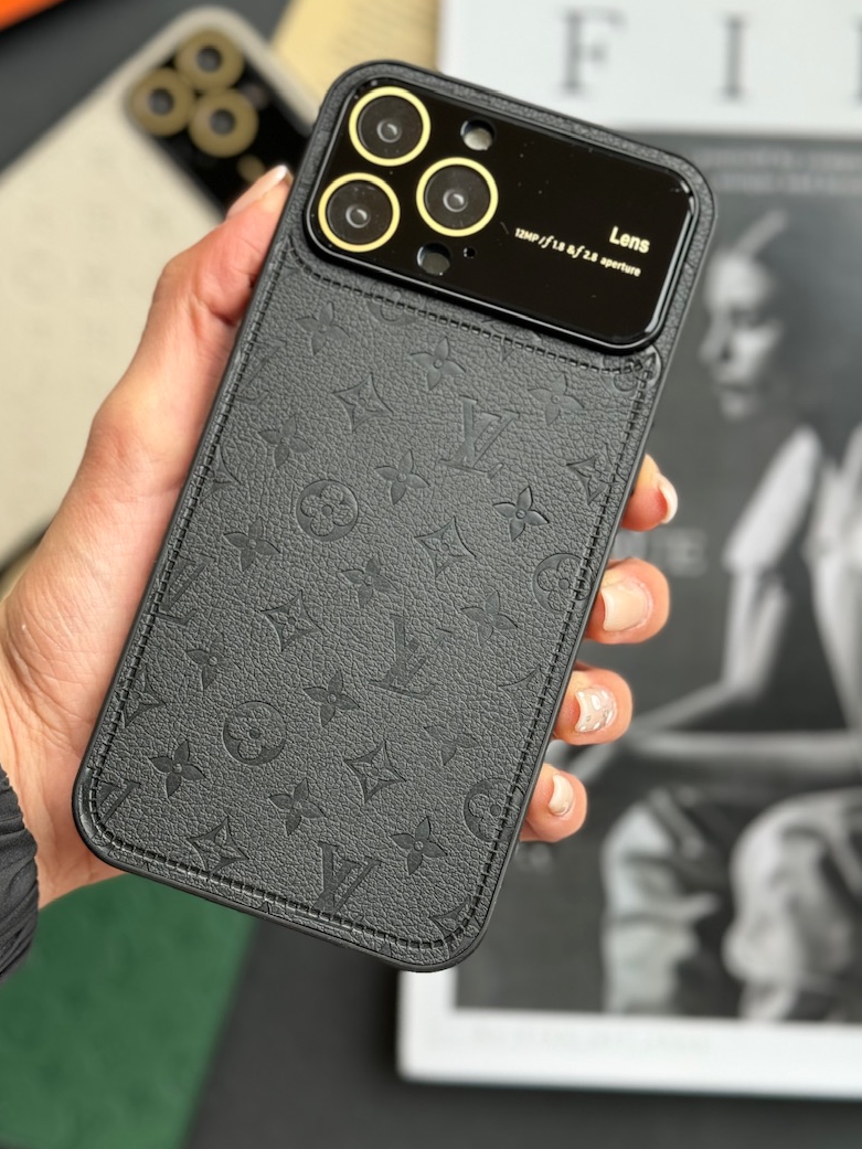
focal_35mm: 59
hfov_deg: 24.8
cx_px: 375
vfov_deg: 32.6
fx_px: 1959
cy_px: 489
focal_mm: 6.86
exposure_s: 1/368
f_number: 1.78
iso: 64
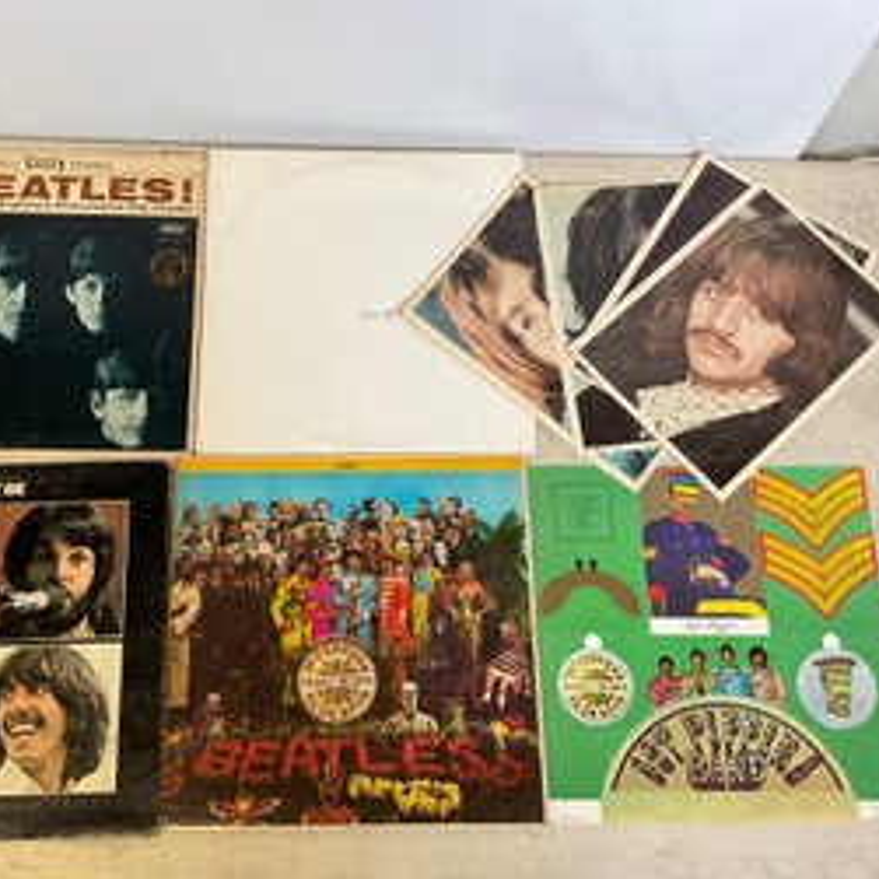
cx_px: 359
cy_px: 443
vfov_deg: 47.2
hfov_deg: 47.0
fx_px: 1006
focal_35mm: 35
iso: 64
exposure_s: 1/109
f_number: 1.8
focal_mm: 3
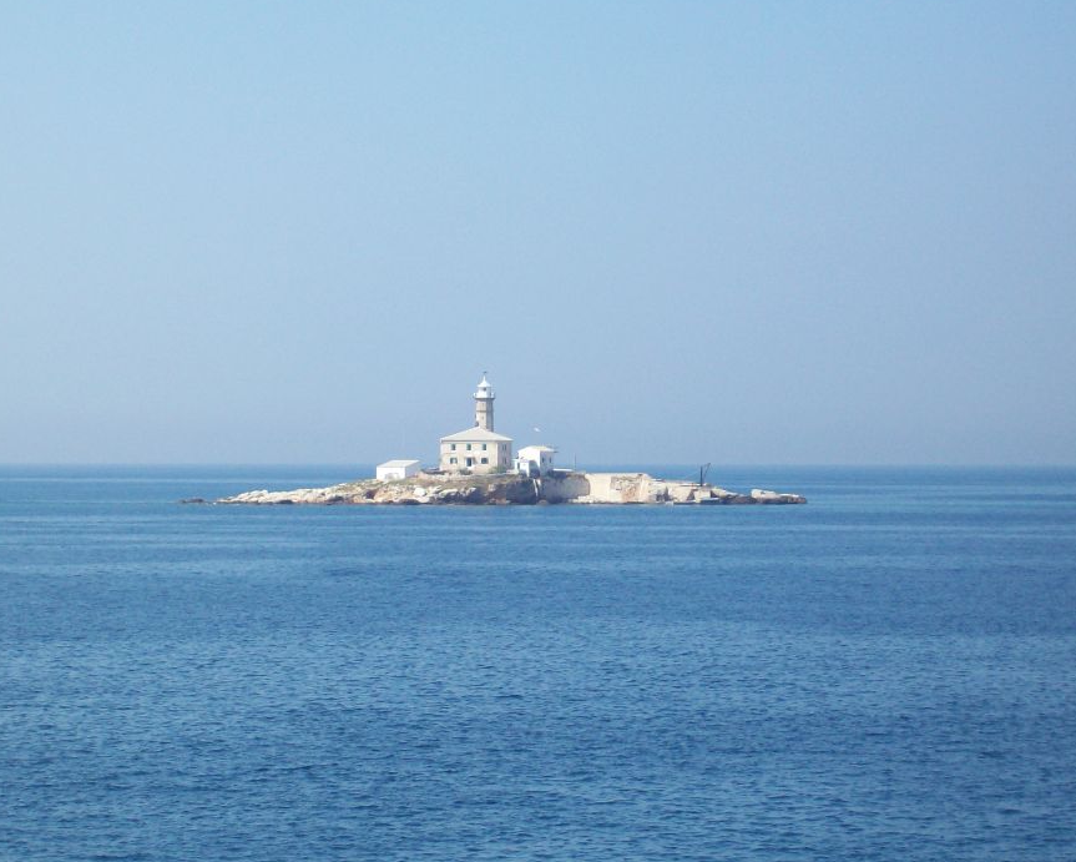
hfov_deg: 15.4
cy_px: 442
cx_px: 466
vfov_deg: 12.3
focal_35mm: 125
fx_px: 3982
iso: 80
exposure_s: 1/674
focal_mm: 18
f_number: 4.8
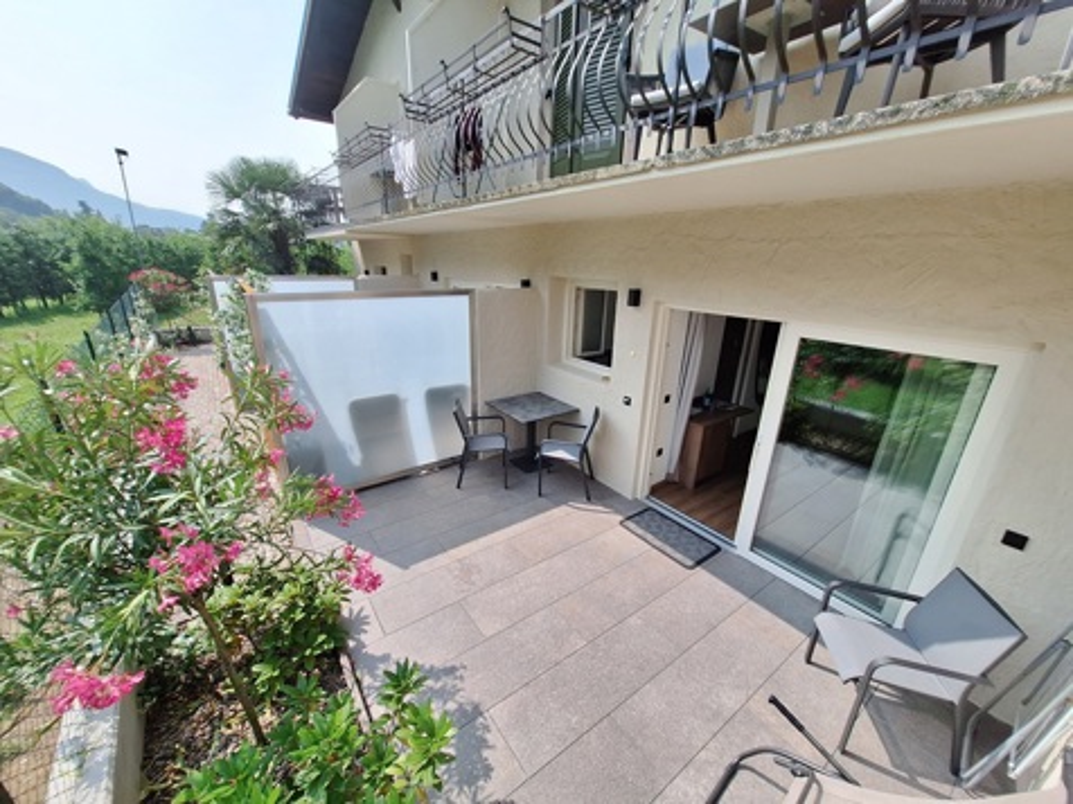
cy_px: 402
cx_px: 536
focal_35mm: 13
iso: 40
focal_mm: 1.74
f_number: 2.2
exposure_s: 1/1832
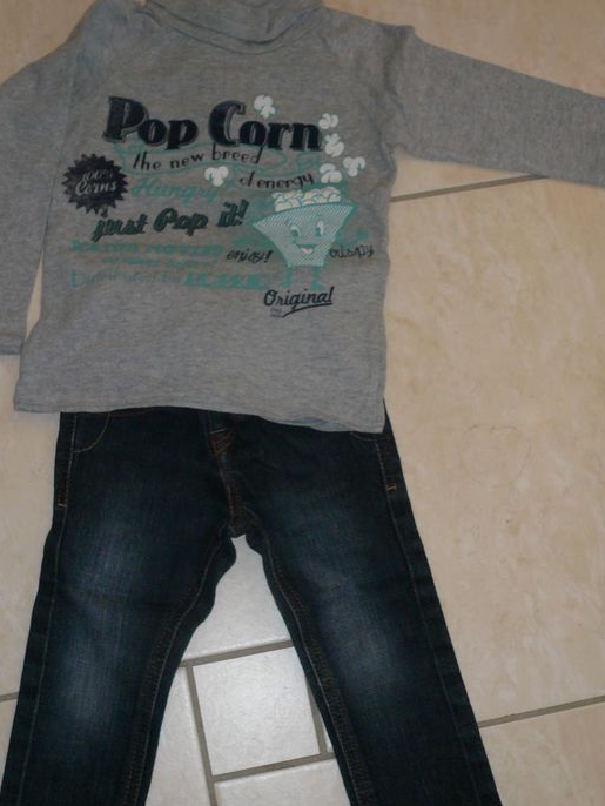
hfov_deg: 28.6
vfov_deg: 37.5
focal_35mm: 51
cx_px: 310
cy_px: 437
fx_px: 1188
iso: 100
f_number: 3
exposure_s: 1/30
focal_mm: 5.7
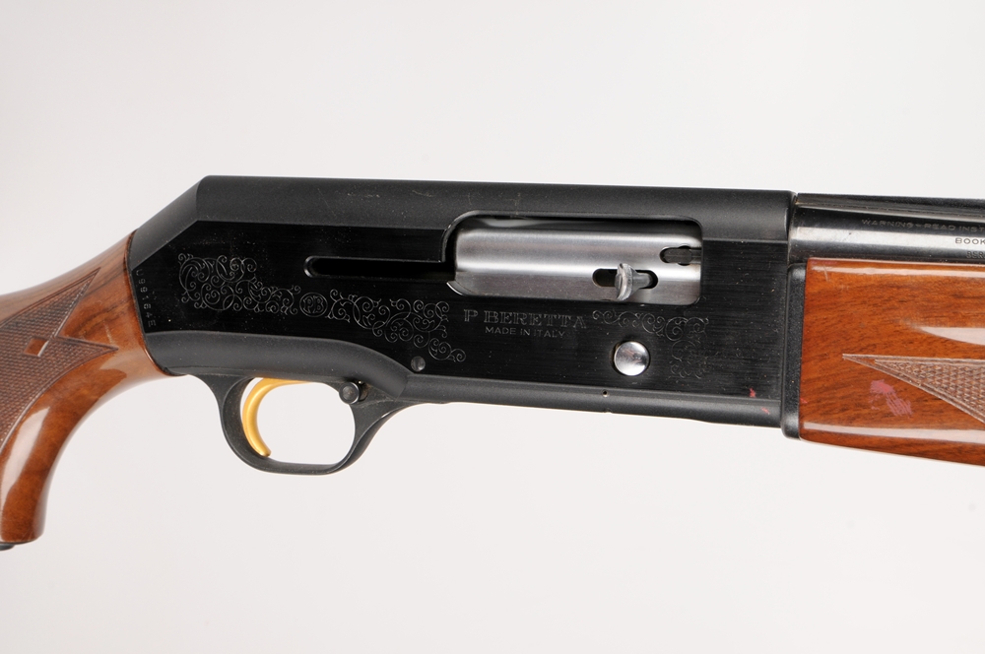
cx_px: 492
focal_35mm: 48
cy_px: 327
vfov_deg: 28.0
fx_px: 1312
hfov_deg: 41.2
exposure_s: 1/250
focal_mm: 32
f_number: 13
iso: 200
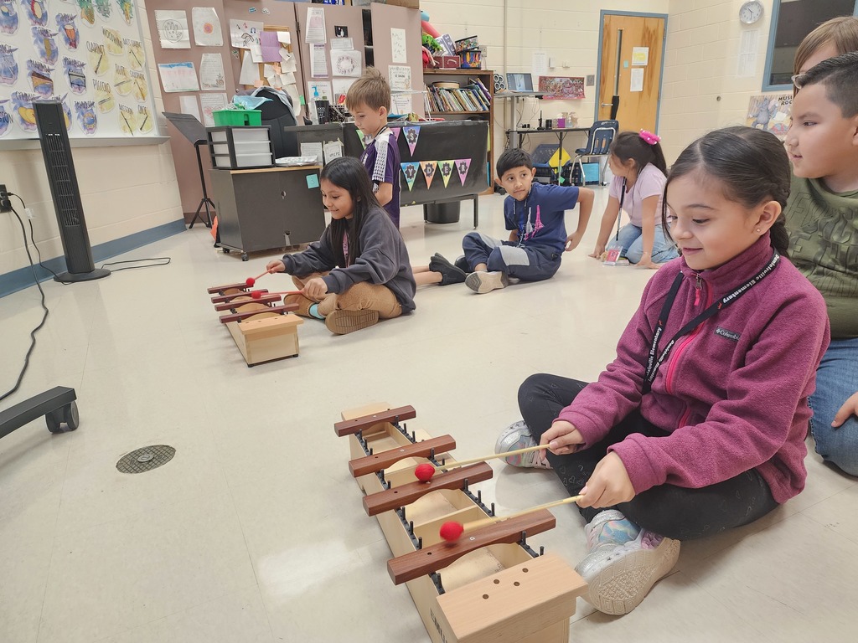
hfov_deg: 73.9
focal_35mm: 23
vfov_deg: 58.9
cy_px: 322
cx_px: 429
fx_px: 570
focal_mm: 6.4
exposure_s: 1/120
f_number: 1.8
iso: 500
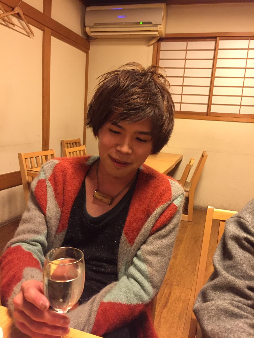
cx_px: 127
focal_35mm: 29
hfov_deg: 48.2
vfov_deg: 61.7
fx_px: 284
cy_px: 169
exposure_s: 1/15
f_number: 2.2
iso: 250
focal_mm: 4.15
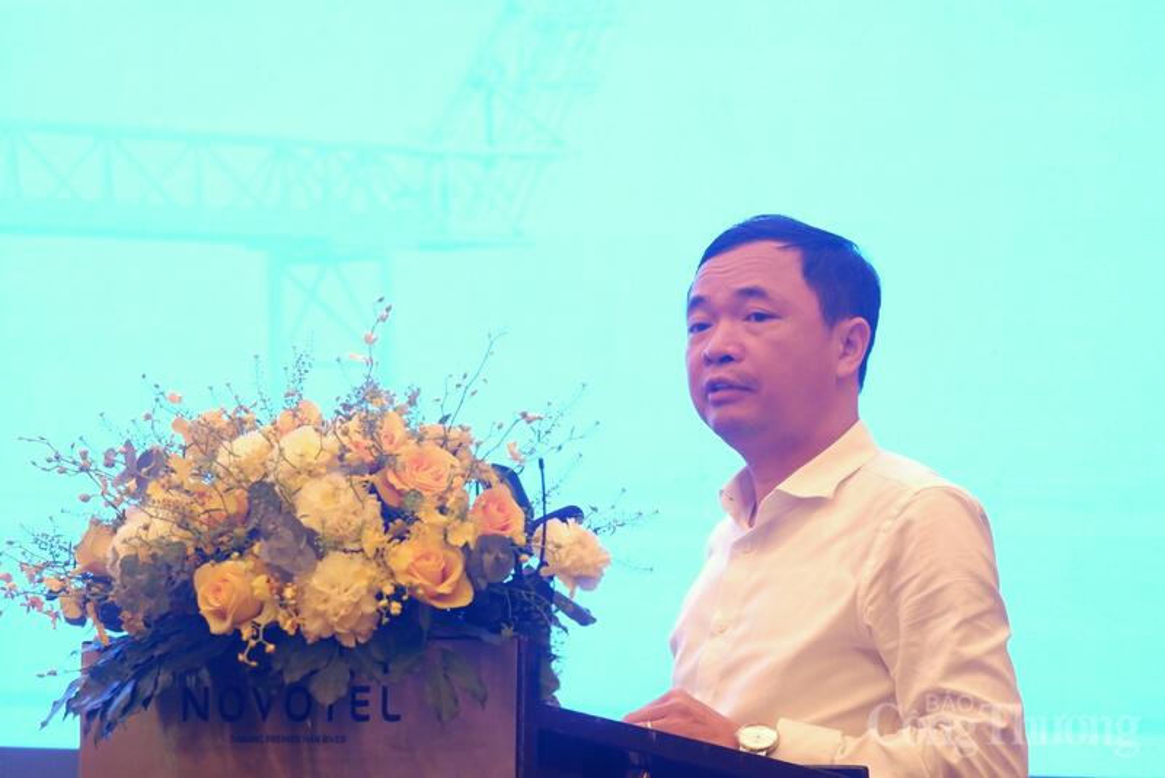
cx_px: 582
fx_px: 4079
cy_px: 389
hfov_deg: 16.3
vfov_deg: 10.9
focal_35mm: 126
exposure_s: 1/60
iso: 3200
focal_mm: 84.8
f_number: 5.2
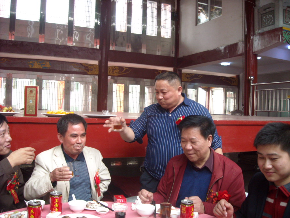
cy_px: 109
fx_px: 293
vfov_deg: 40.7
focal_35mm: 35
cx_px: 145
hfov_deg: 52.6
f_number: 2.8
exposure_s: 1/60
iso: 200
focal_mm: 5.7
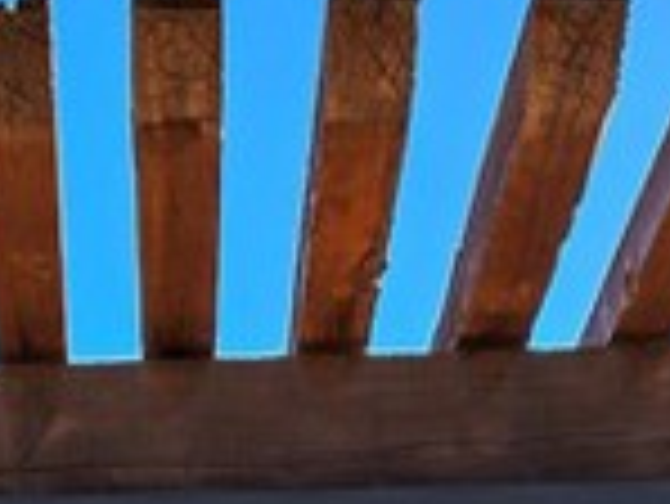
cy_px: 1393
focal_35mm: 99
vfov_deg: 11.1
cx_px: 112
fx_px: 1918
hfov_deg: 19.6
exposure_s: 1/500
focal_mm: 15
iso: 160
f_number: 7.1
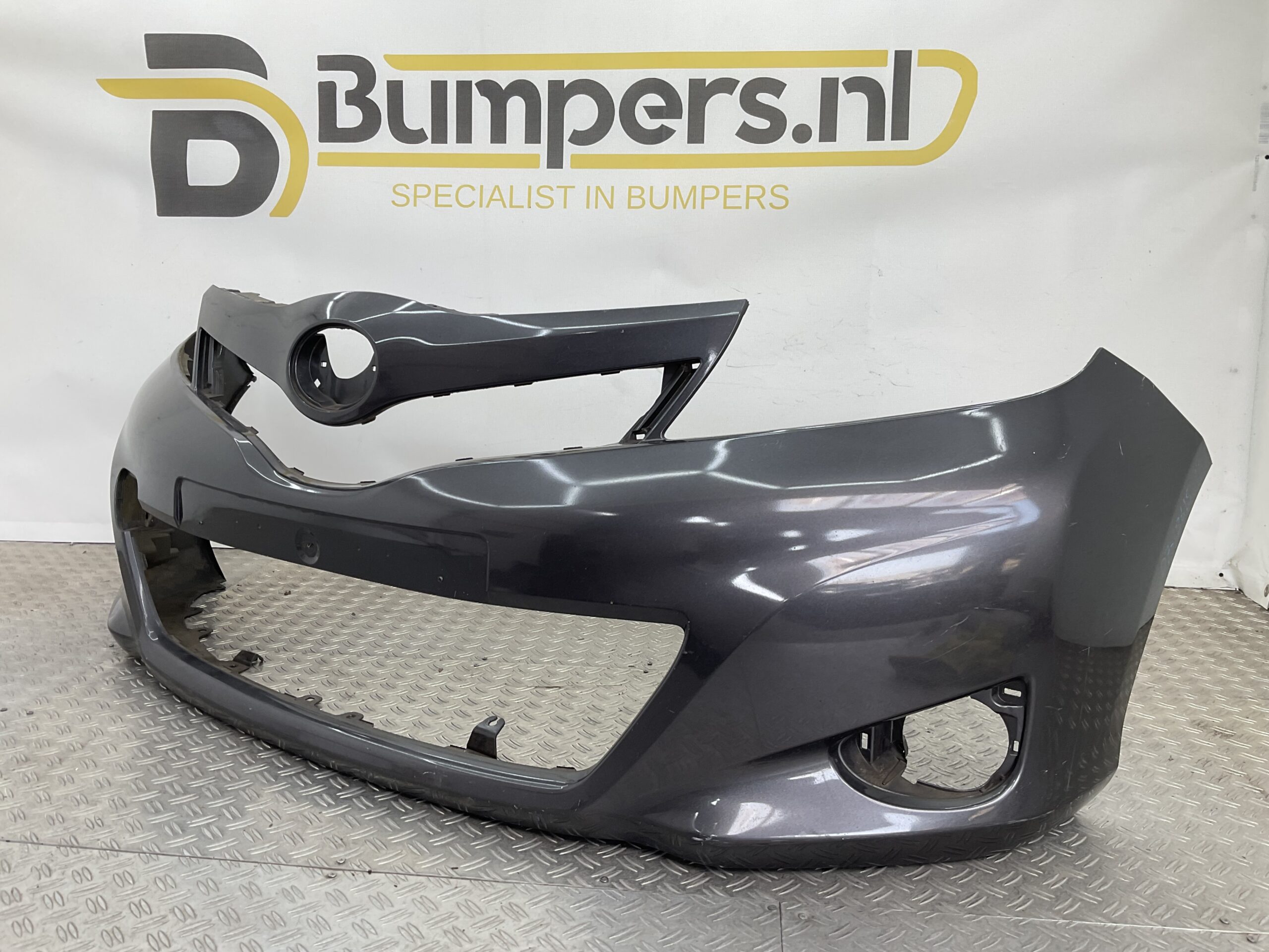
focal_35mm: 29
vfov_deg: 48.2
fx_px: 1063
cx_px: 634
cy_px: 476
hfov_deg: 61.7
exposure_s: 1/120
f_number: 1.8
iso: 20
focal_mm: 3
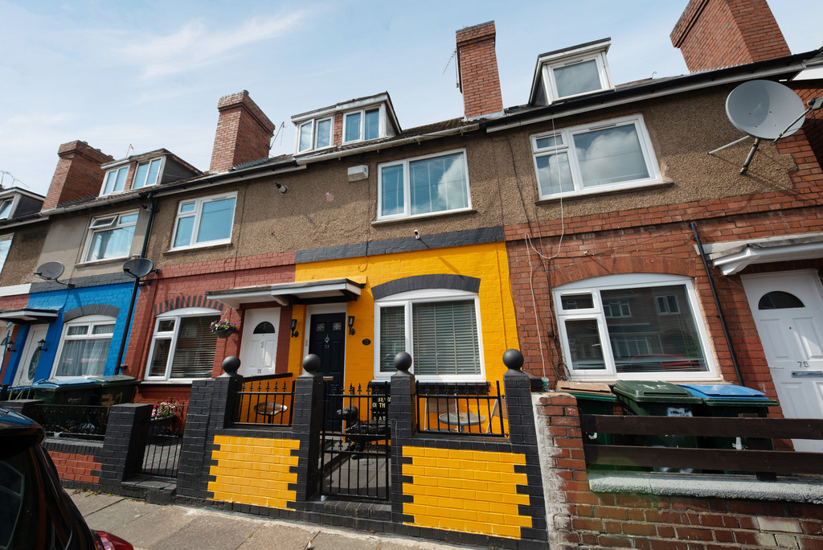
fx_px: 274
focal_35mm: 12
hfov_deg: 112.6
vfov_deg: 90.1
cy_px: 275
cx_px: 412
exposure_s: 1/200
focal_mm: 12
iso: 100
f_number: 10
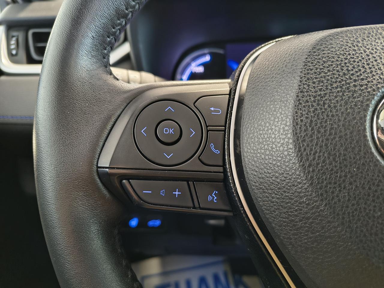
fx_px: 266
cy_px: 144
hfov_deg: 71.6
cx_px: 192
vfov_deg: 56.8
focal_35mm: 24
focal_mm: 5.56
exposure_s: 1/30
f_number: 1.8
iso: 1253
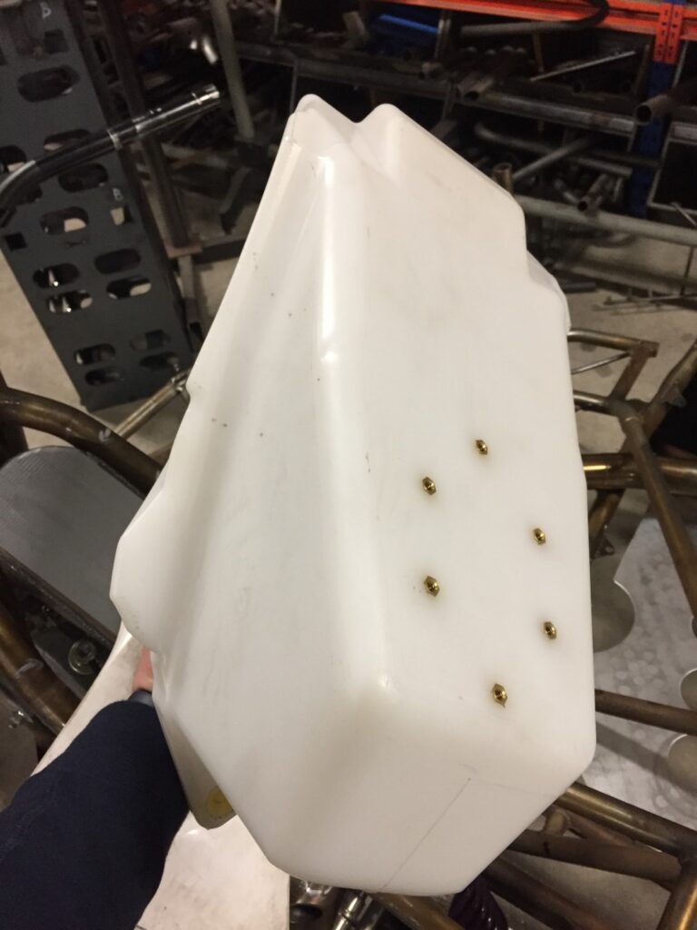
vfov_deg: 61.7
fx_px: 779
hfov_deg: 48.2
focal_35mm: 29
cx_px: 348
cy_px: 465
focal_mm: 4.15
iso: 200
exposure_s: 1/33
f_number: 2.2
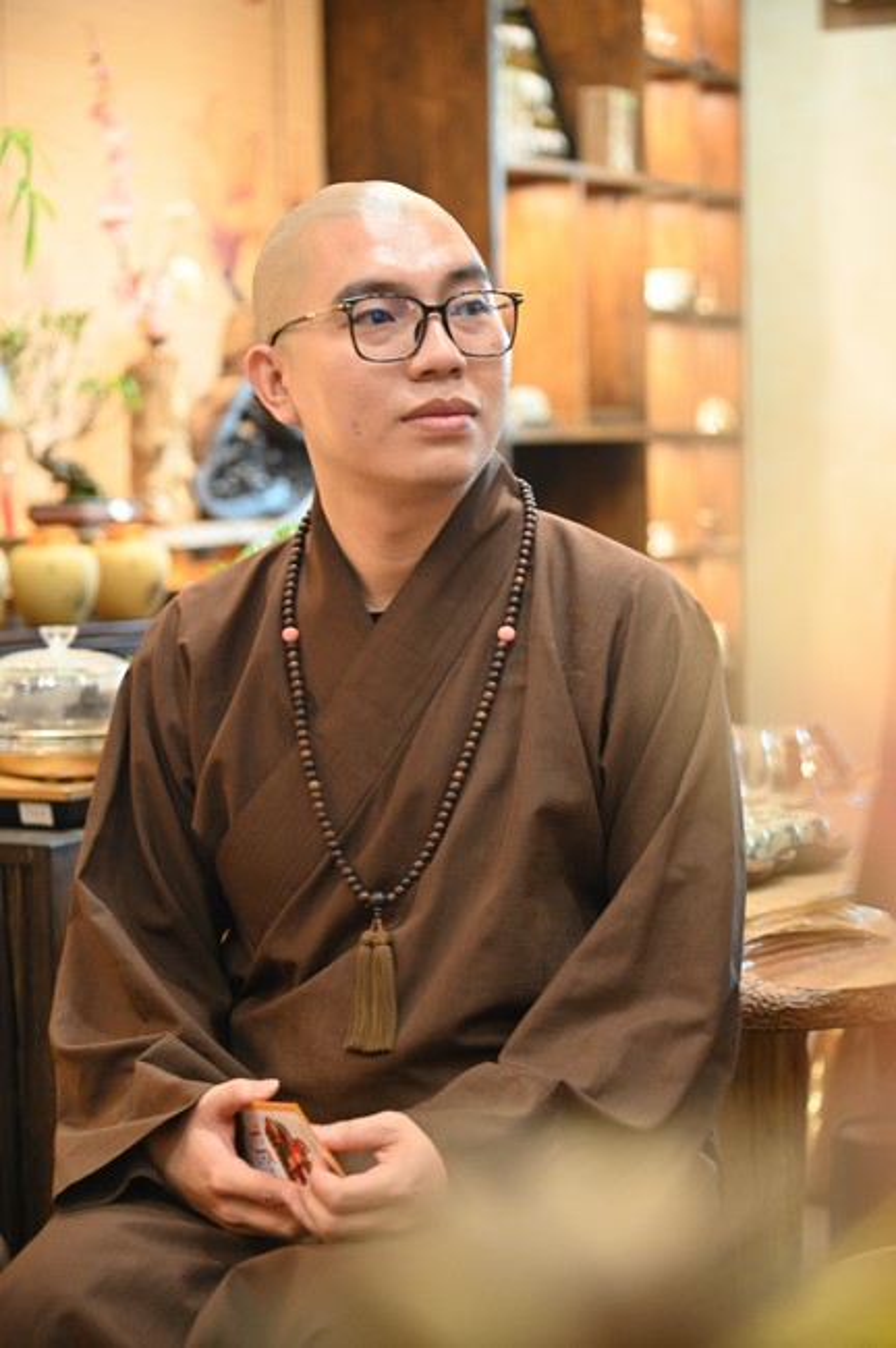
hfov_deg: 14.4
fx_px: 3554
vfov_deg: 21.5
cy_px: 674
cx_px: 448
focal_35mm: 95
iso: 4000
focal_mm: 95
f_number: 4
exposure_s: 1/60
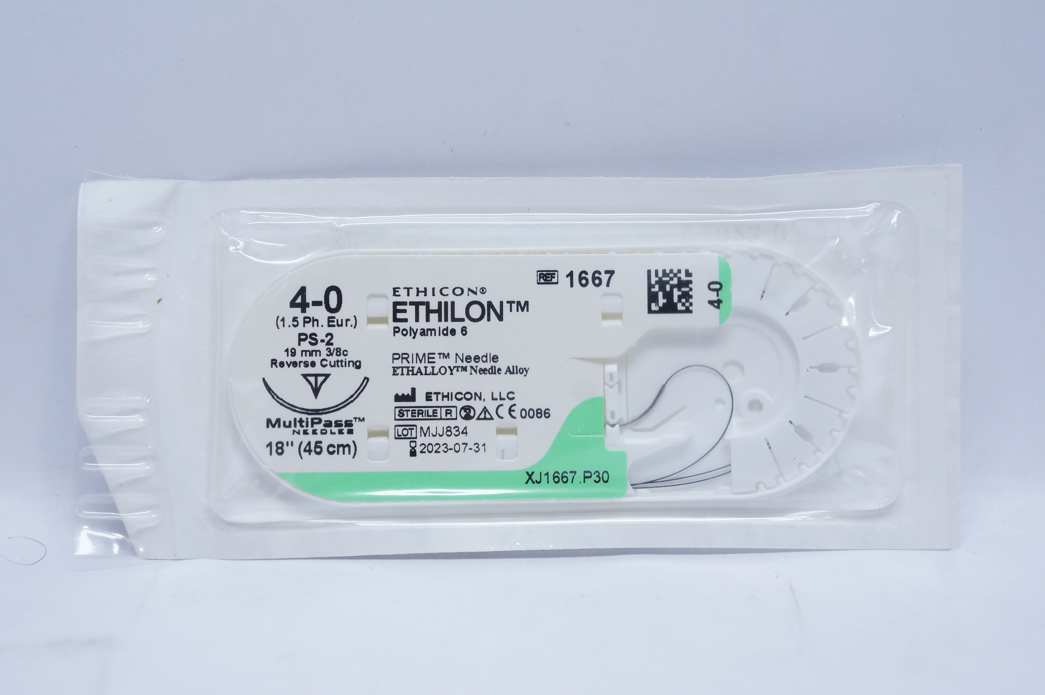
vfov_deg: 21.5
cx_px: 522
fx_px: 1827
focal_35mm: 63
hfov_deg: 31.9
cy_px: 348
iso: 800
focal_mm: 42
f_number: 7.1
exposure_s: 1/60
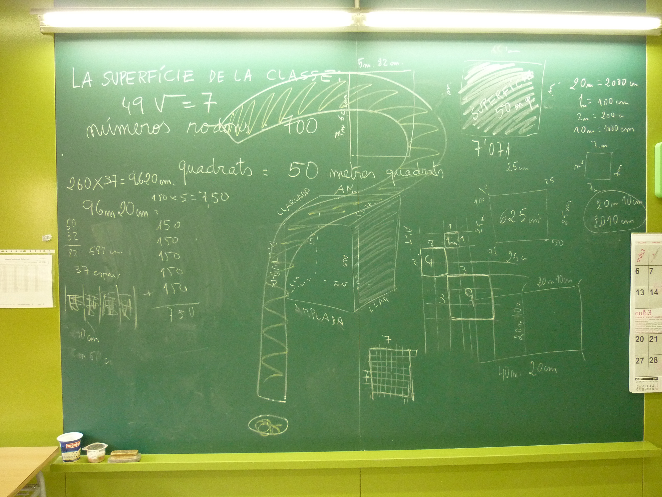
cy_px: 248
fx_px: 631
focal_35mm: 33
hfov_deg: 55.4
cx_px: 331
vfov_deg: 42.9
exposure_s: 1/30
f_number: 2.8
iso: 400
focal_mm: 5.5
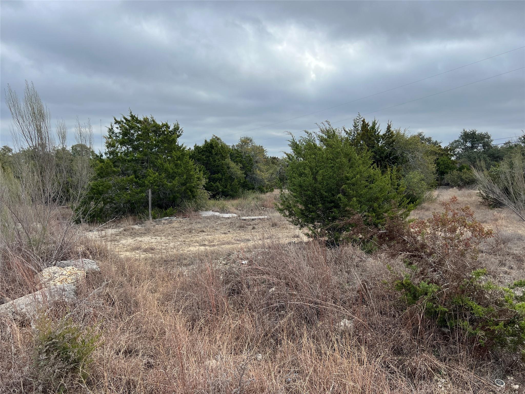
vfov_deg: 53.1
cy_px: 197
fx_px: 394
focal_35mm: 26
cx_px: 262
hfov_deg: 67.3
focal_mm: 5.7
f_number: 1.5
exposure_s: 1/1972
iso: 50
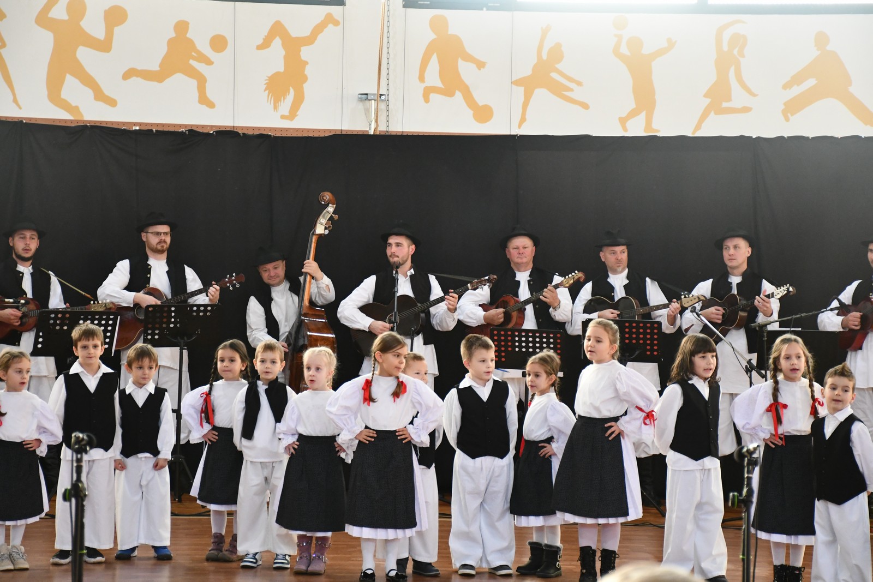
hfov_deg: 20.6
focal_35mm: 99
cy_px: 291
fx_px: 2401
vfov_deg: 13.8
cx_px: 436
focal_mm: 66
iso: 2500
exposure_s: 1/125
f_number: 5
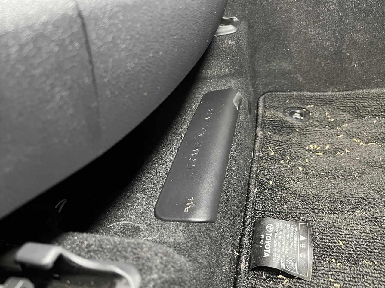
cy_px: 144
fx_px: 289
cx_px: 192
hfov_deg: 67.3
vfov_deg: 53.1
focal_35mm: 26
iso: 500
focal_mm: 5.1
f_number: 1.6
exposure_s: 1/30
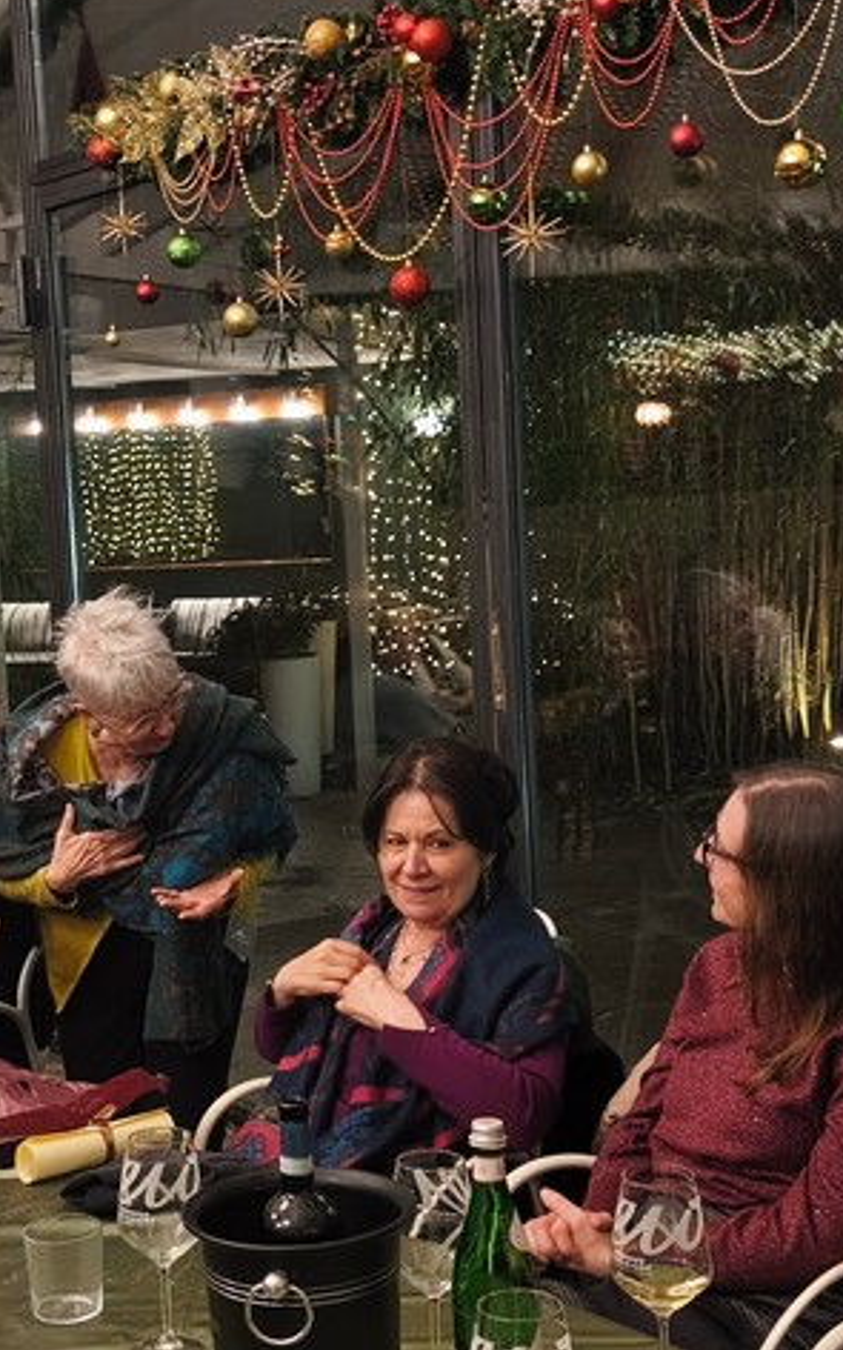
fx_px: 2059
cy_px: 666
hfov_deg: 22.9
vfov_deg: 36.3
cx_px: 226
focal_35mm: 56
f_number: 1.65
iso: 1000
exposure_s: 1/33.3
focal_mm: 6.18
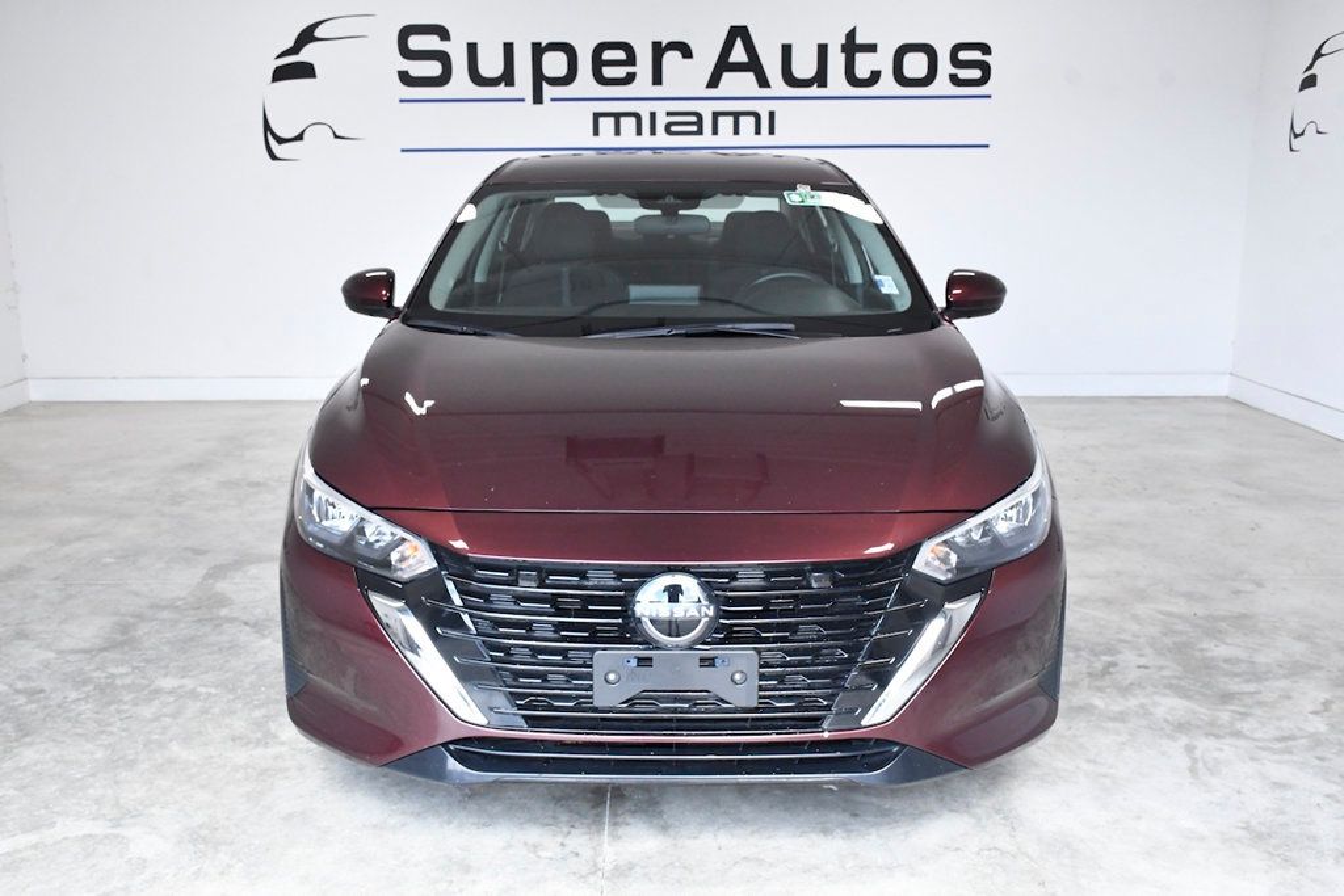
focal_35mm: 34
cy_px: 448
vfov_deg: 38.9
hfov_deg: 55.8
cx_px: 672
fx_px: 1269
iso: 2500
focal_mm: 23
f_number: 9
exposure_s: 1/320
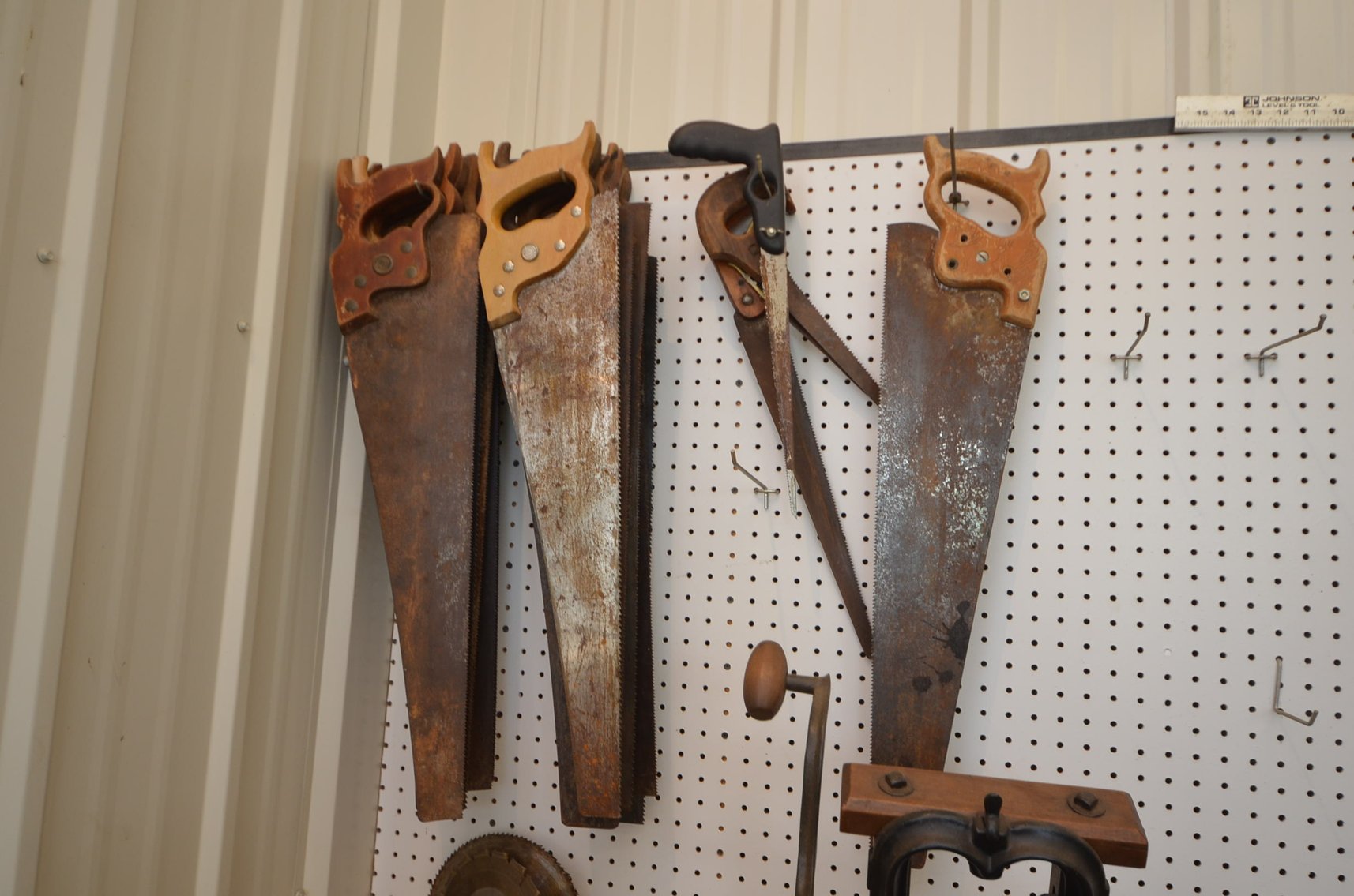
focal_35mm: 26
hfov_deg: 70.6
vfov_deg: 50.2
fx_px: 957
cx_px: 677
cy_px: 448
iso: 400
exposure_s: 1/60
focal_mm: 17
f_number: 4.2
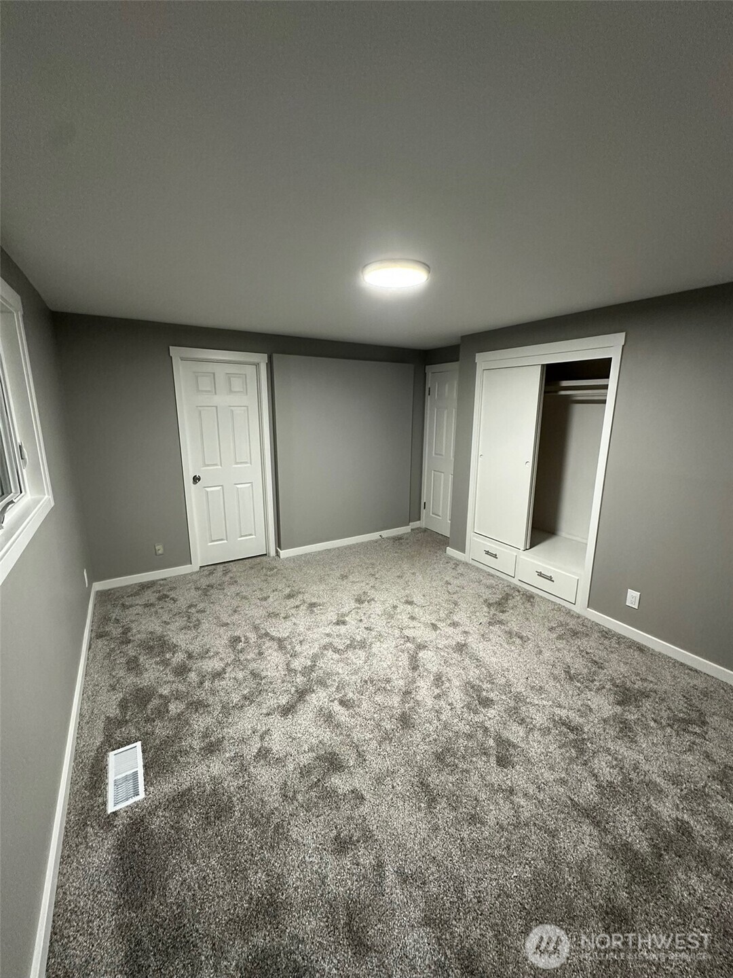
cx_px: 366
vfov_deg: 102.1
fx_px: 395
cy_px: 489
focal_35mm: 14
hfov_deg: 85.7
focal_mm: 2.22
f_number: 2.2
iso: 500
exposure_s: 1/60
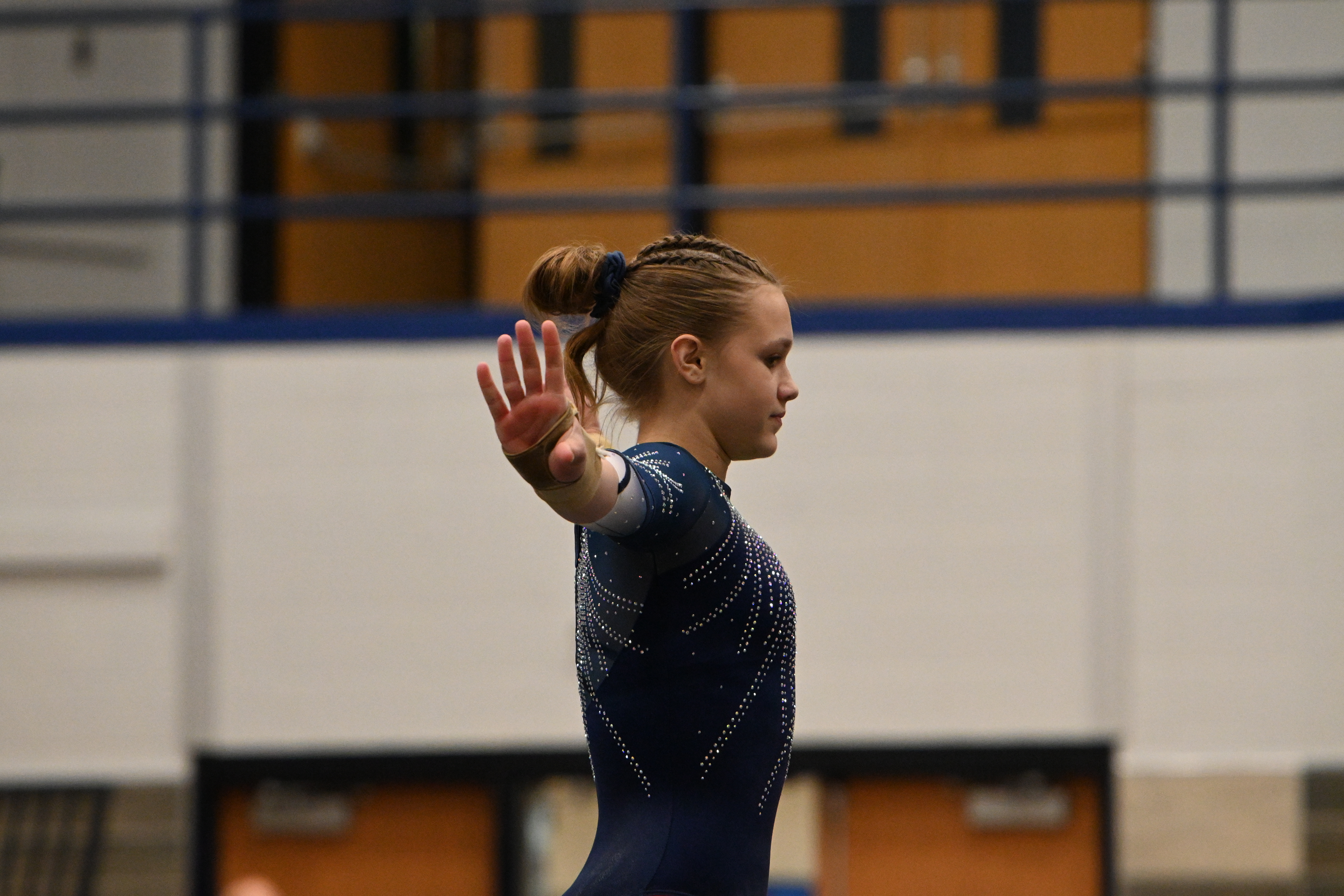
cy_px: 448
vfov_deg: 4.6
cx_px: 672
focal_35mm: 300
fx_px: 11199
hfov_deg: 6.9
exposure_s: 1/500
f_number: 4.5
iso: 5000
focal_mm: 200
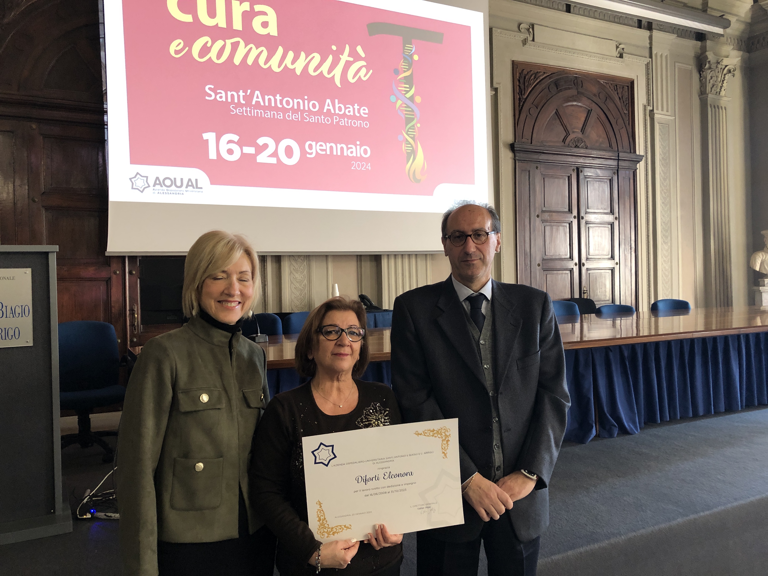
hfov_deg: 63.4
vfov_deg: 49.7
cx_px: 384
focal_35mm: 28
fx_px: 621
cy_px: 288
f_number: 1.8
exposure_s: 1/17
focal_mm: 3.99
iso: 64
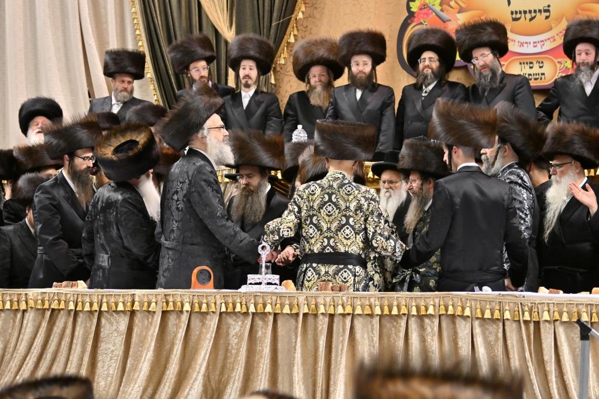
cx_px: 300
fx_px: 1746
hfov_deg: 19.5
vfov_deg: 13.0
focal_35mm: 105
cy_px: 200
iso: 1000
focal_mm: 70
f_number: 2.8
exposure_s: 1/200
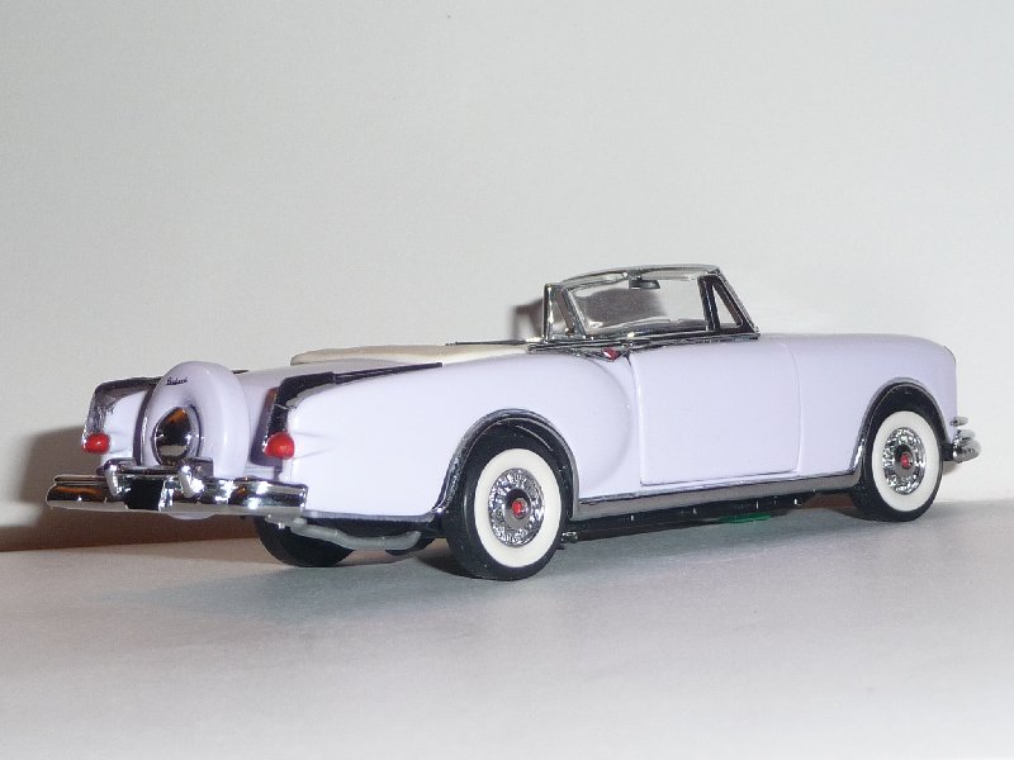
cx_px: 507
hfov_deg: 24.1
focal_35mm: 81
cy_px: 380
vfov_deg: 18.2
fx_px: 2373
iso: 100
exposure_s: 1/30
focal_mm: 8
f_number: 4.2
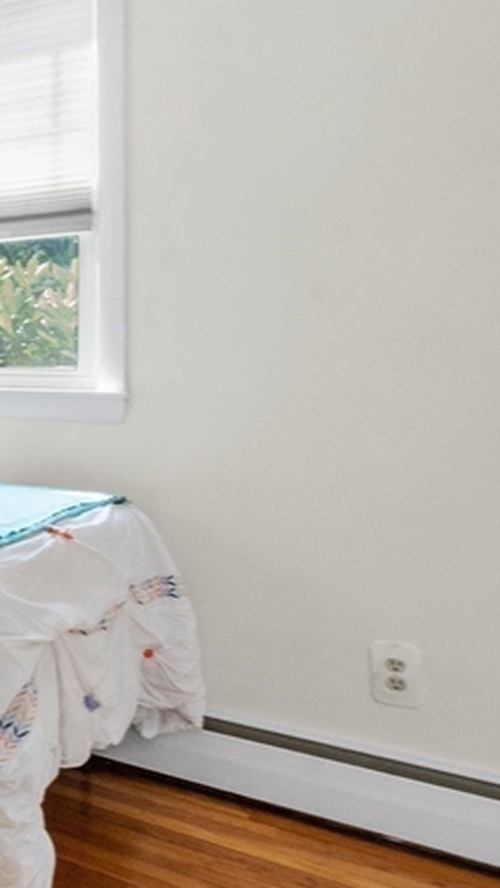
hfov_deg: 21.3
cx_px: -398
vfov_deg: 53.7
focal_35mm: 37
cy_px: 368
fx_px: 871
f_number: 9
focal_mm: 10
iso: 400
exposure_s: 1/25
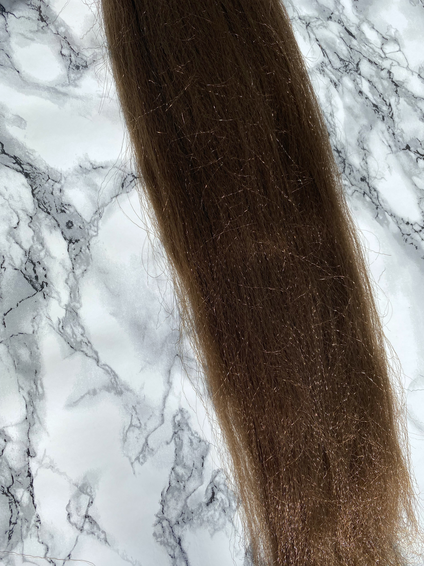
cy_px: 283
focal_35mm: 26
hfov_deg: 53.1
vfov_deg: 67.3
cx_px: 212
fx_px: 425
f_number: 1.8
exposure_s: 1/3040
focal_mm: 4.25
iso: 32
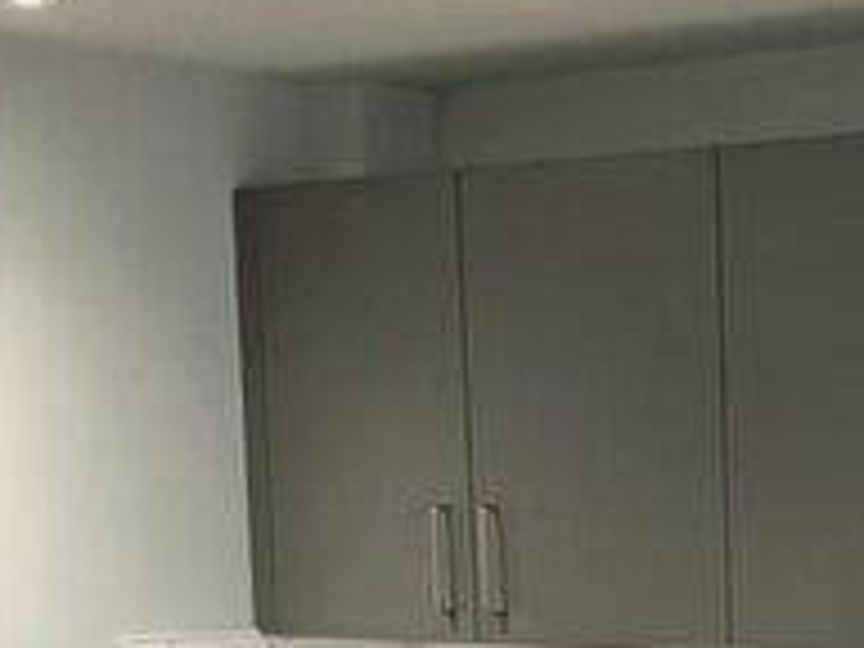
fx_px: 2546
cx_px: 1004
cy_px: 938
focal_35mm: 102
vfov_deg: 13.7
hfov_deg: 18.4
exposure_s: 1/50
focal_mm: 3.99
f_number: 1.8
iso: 125
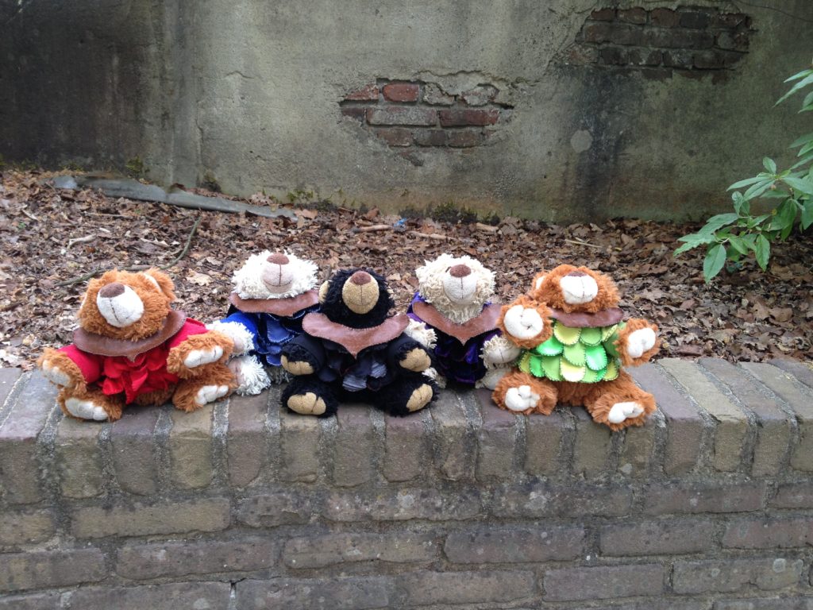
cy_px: 305
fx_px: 822
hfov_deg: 52.6
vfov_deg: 40.7
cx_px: 406
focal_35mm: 35
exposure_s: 1/40
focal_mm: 4.28
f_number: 2.4
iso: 50
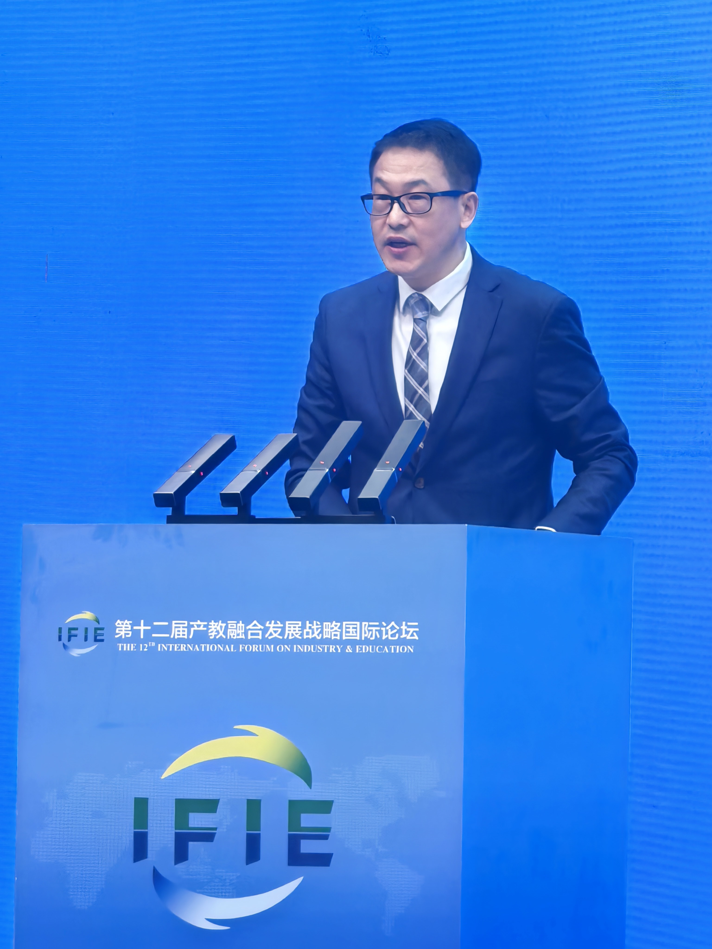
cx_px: 356
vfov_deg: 6.3
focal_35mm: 316
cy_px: 474
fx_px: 8666
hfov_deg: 4.7
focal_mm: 15
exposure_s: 1/100
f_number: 2.1
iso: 160
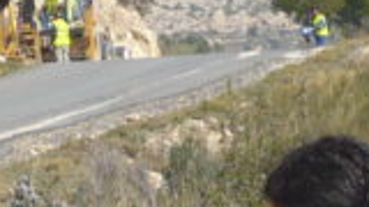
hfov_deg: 4.5
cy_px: 538
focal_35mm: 485
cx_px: 178
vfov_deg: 2.5
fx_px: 4745
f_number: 4.2
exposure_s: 1/640
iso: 100
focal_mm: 12.2
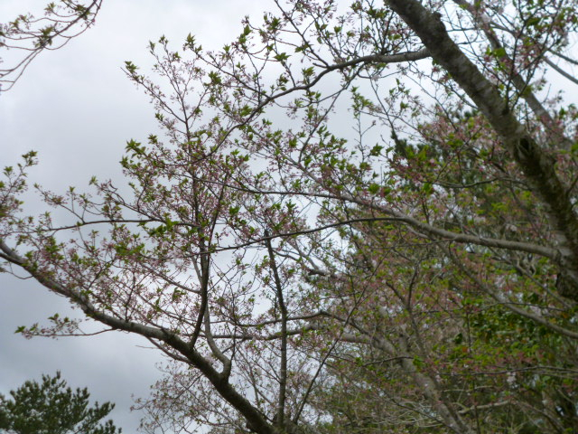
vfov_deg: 32.9
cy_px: 217
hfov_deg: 42.9
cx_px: 289
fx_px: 735
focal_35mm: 44
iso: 160
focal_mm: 7.9
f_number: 3.4
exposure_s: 1/800
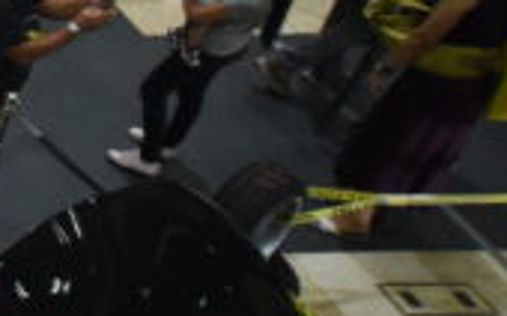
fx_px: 1616
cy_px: -151
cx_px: -945
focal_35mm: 117
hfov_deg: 11.6
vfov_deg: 10.8
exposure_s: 1/125
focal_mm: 19
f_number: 5.6
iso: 3200
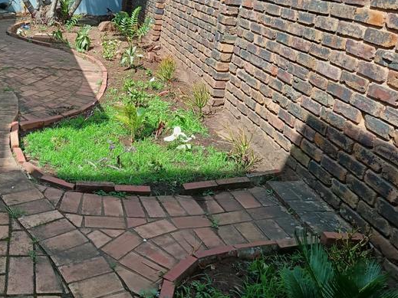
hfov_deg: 48.5
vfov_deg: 38.0
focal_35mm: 37
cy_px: 88
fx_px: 425
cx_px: 107
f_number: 1.75
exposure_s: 1/162
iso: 100
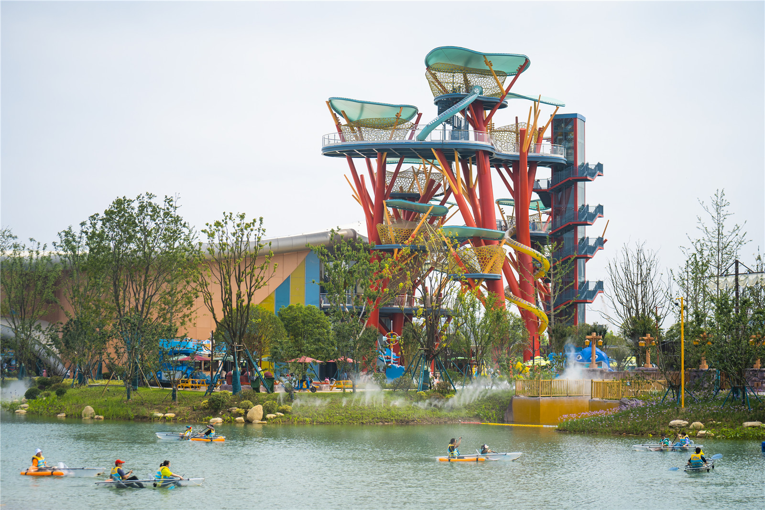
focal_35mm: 70
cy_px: 255
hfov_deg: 28.8
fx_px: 1487
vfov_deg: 19.4
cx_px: 382
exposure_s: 1/2500
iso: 100
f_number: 2.8
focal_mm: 70
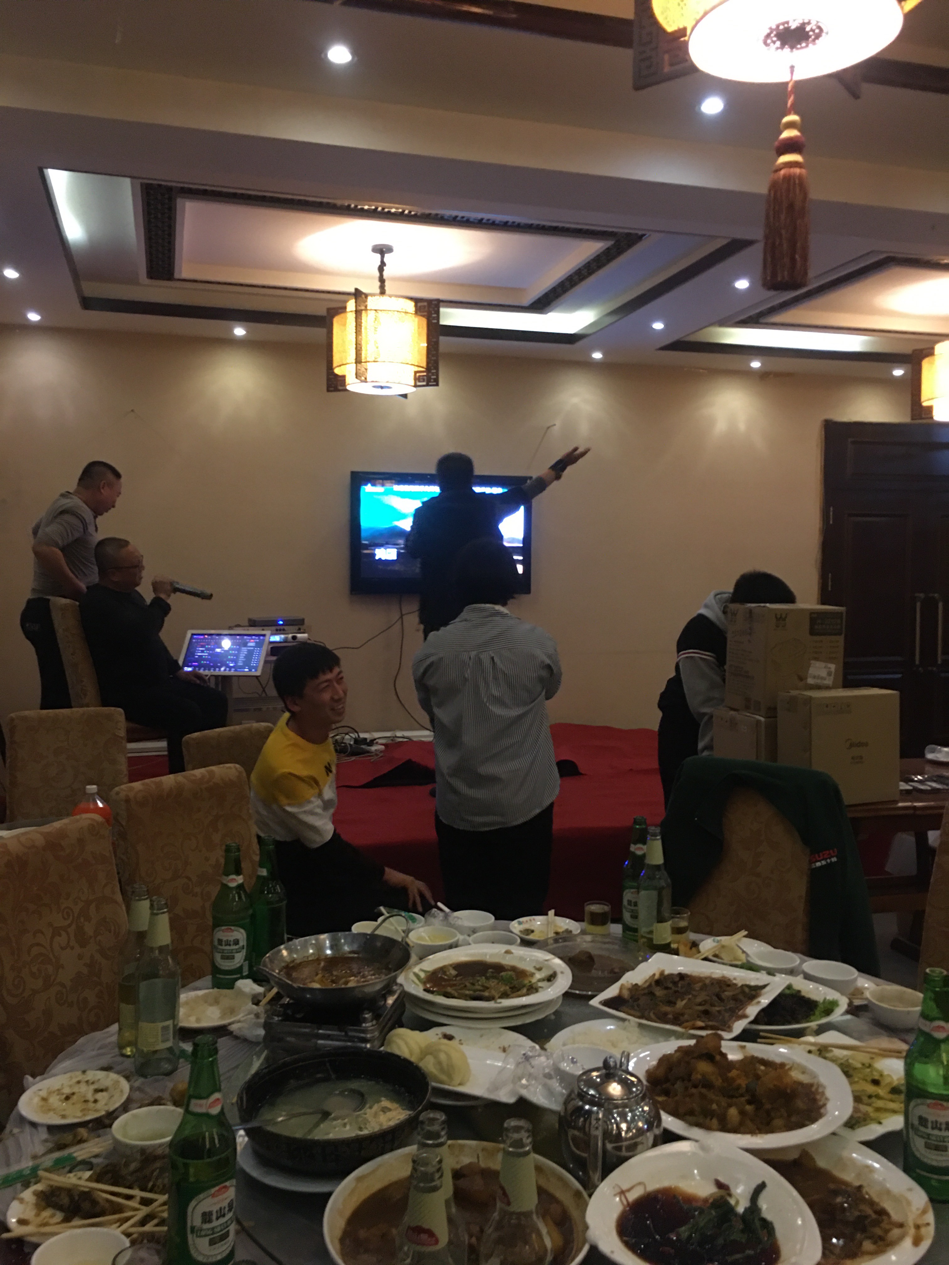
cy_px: 632
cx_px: 474
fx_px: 1060
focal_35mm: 29
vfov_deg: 61.7
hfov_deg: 48.2
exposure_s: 1/8
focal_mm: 4.15
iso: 125
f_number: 2.2
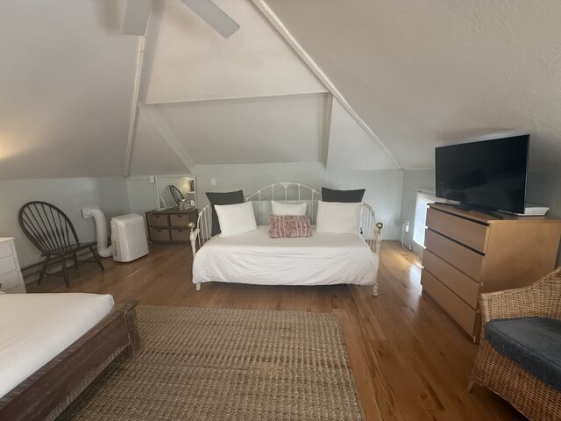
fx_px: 227
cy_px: 210
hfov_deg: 102.1
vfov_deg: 85.7
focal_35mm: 14
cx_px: 280
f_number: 2.2
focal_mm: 2.22
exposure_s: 1/120
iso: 320
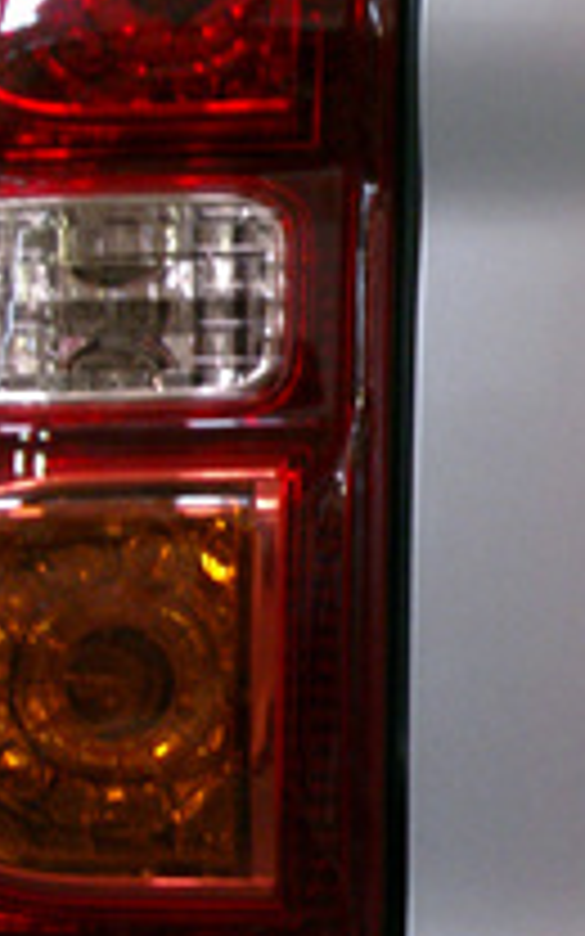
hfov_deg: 7.5
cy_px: 340
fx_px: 4413
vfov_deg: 12.1
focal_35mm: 173
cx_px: 792
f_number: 3.4
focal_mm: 12.6
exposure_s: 1/40
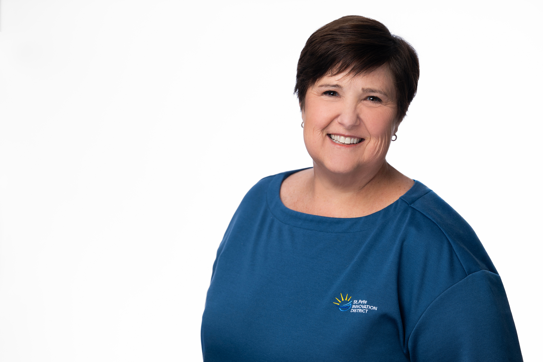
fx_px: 1418
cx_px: 272
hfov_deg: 21.7
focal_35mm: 94
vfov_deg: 14.6
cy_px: 181
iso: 100
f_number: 5
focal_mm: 94
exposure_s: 1/200
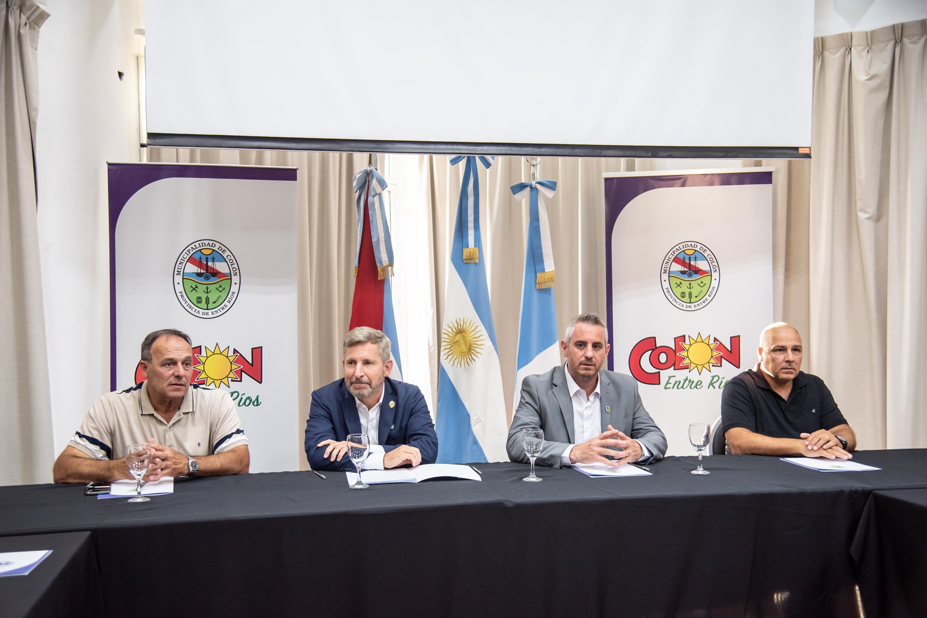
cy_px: 309
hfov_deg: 48.4
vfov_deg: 33.4
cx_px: 464
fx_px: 1030
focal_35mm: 40
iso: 1000
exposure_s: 1/250
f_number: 4
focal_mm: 40
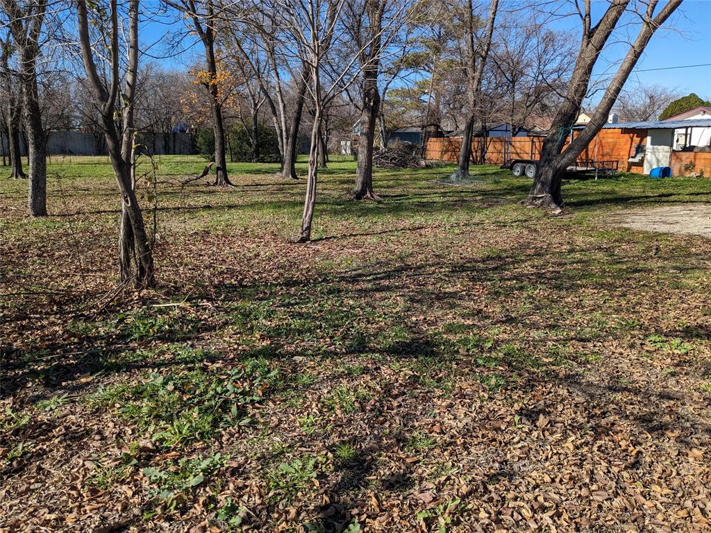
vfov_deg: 51.4
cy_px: 266
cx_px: 356
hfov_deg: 65.3
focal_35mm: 27
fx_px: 555
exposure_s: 1/2924
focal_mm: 4.38
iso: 61
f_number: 1.73
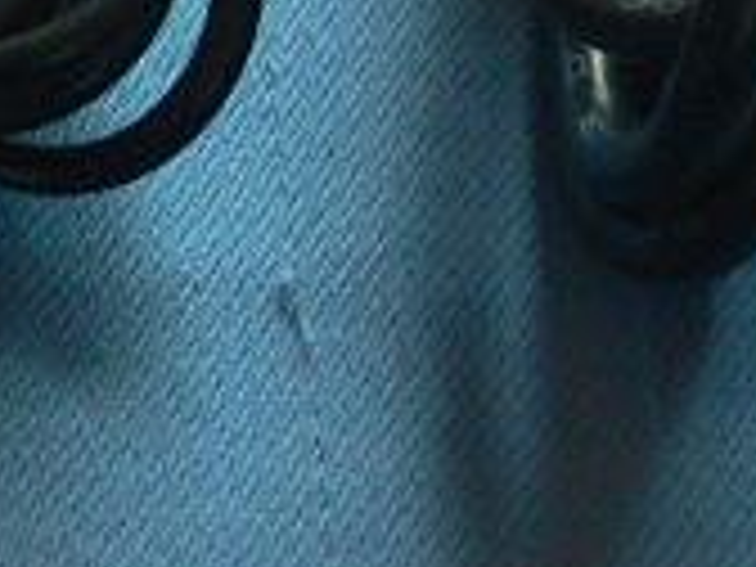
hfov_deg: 11.9
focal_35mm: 162
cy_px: -392
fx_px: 3538
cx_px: -184
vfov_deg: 8.8
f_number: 2.8
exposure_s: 1/30
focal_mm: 6.3
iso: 200
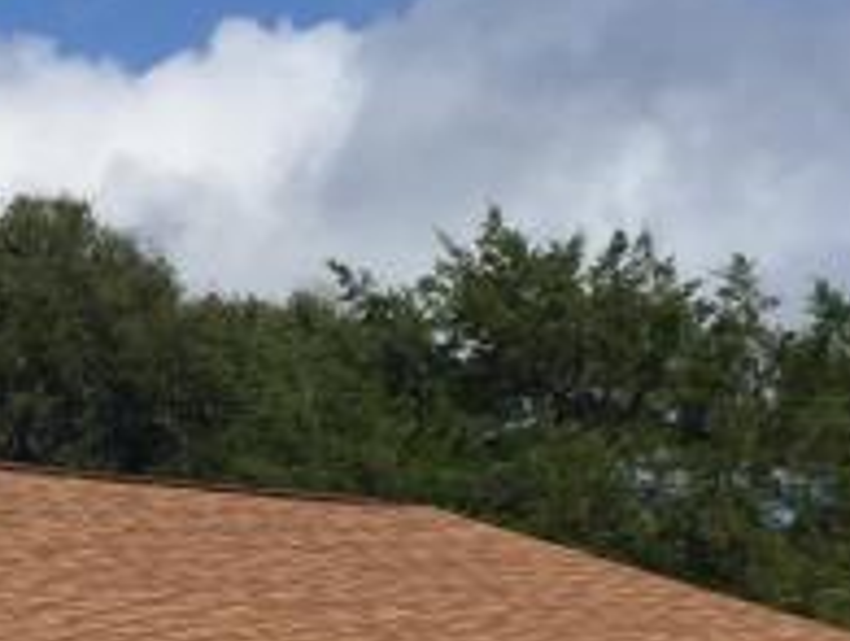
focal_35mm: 152
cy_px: 881
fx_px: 3739
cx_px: -196
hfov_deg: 12.6
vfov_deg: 9.6
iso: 32
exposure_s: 1/4405
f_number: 2.2
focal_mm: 4.15
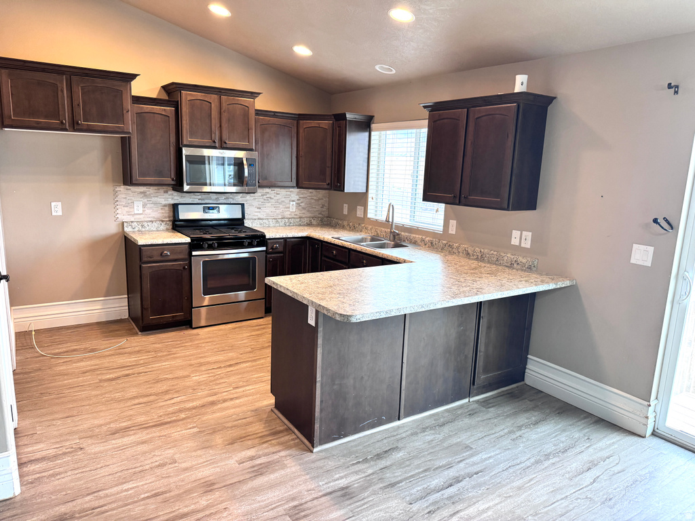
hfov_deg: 71.6
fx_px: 482
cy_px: 260
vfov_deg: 56.8
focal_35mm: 24
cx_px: 348
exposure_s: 1/120
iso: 125
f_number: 1.78
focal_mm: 6.76
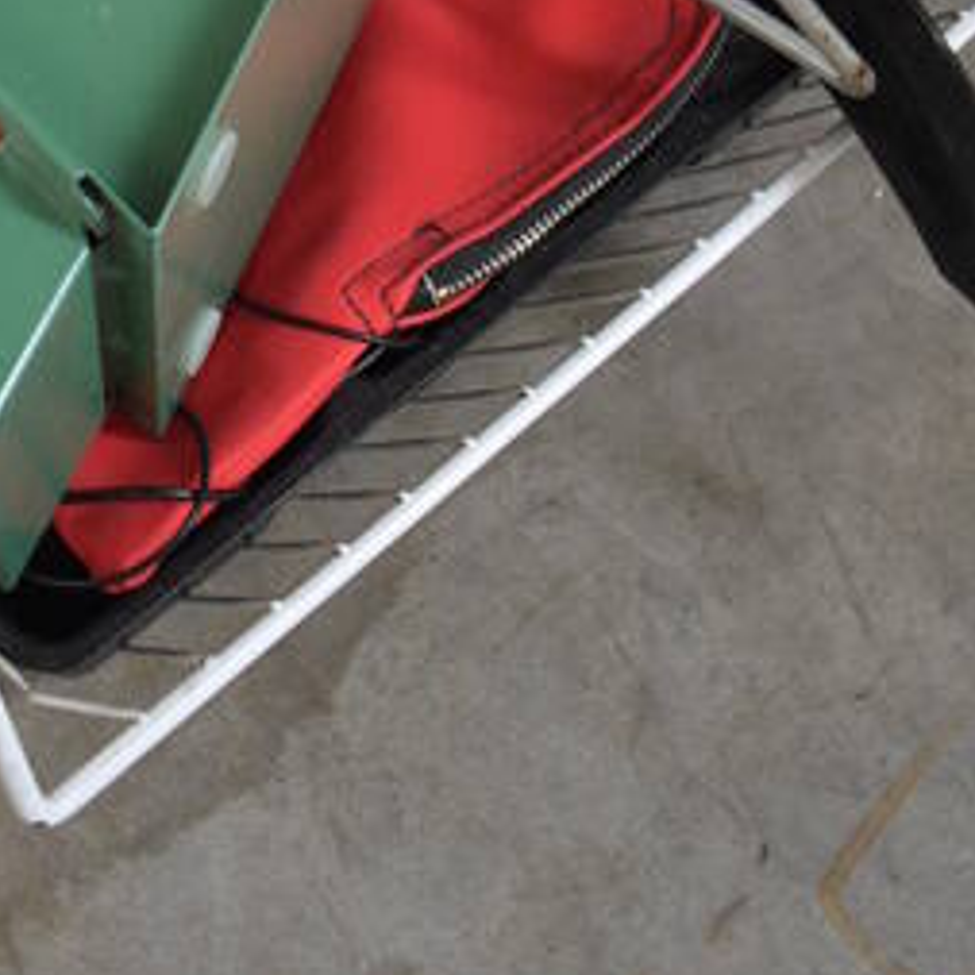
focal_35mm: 92
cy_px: -665
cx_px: 243
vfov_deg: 16.4
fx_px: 2932
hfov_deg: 18.8
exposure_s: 1/160
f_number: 3.8
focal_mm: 20
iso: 800
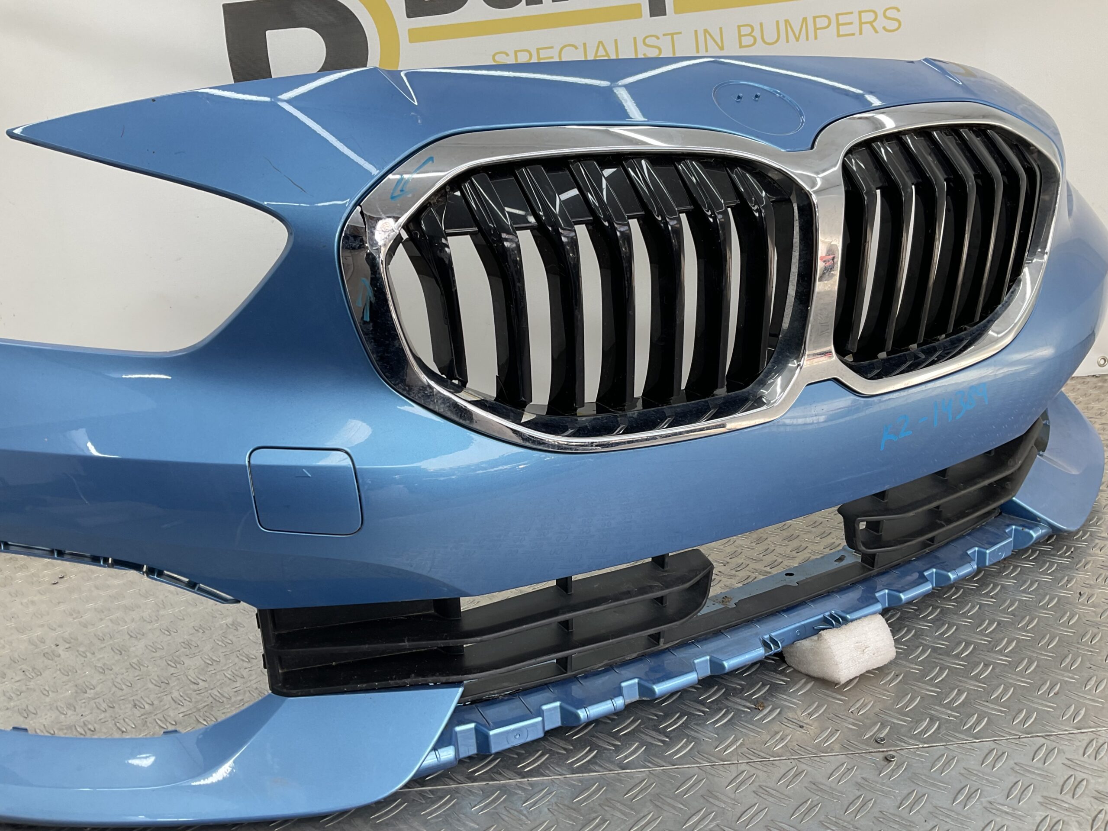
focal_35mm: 29
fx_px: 928
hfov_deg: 61.7
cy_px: 416
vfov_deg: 48.2
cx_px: 554
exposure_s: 1/100
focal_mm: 3
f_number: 1.8
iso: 16
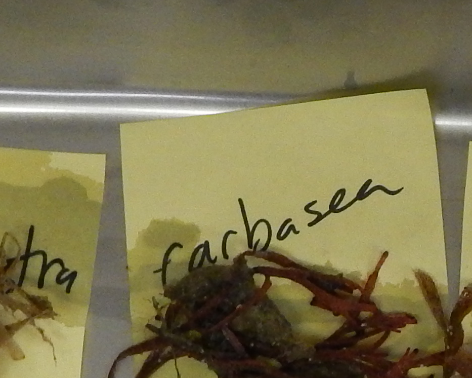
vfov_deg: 11.0
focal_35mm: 135
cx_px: 364
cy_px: 569
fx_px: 1885
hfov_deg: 14.2
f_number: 3.9
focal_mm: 5
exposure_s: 1/50
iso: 400
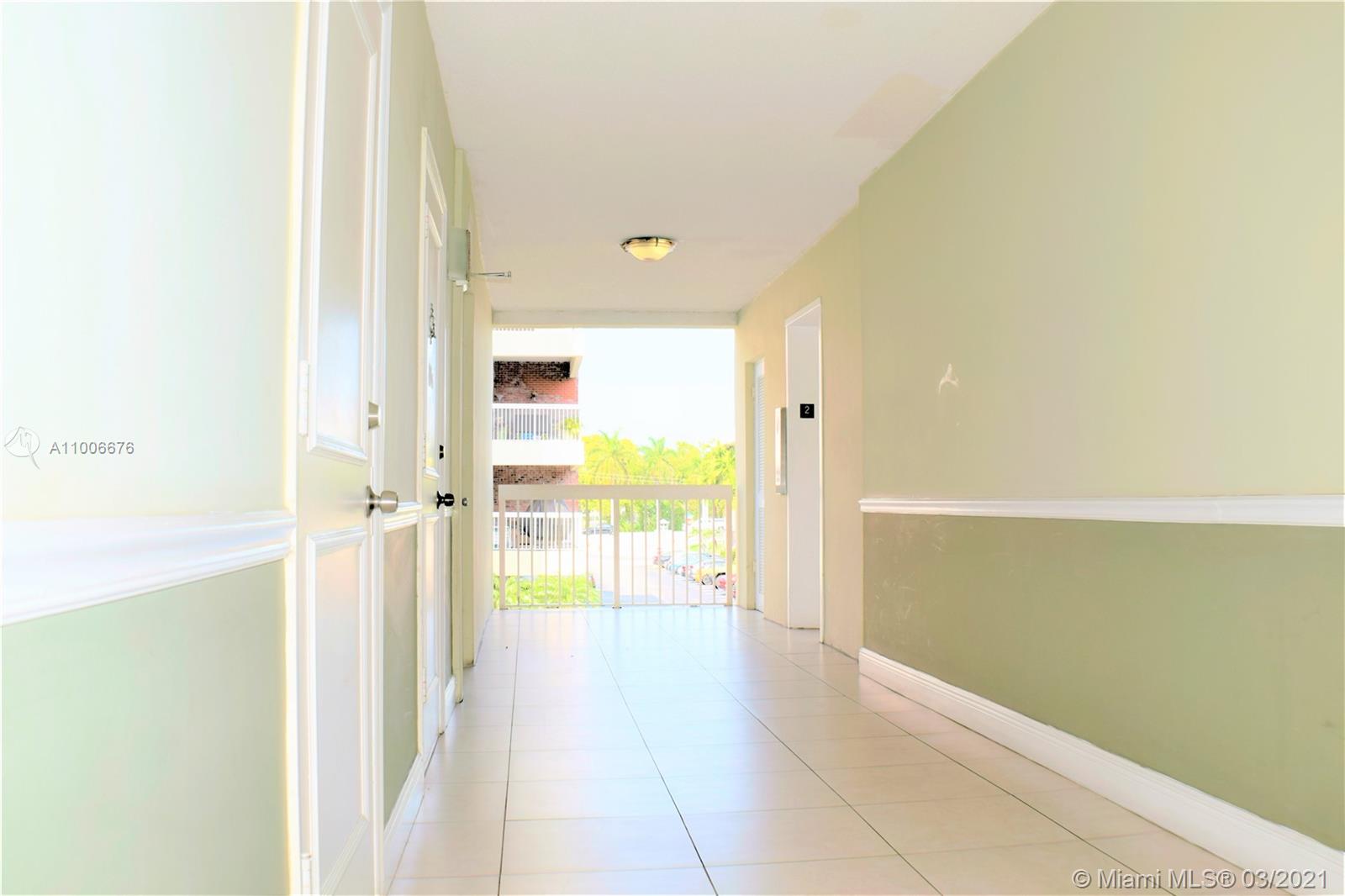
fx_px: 1625
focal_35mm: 44
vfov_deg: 30.8
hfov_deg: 45.0
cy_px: 448
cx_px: 672
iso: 100
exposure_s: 1/160
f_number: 6.3
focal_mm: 29
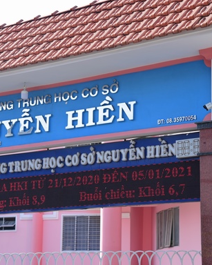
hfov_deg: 14.6
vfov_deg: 18.3
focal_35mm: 105
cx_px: 70
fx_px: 824
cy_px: 134
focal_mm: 66
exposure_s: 1/160
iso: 125
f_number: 6.3
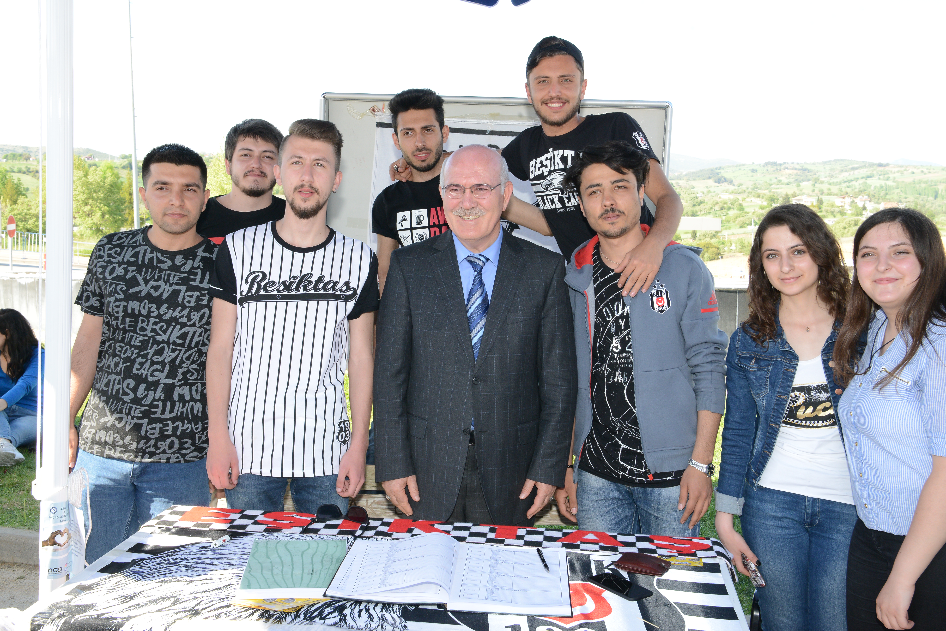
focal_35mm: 40
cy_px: 316
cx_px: 473
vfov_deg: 33.4
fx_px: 1051
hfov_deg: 48.5
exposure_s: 1/160
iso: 1000
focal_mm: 40
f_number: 14
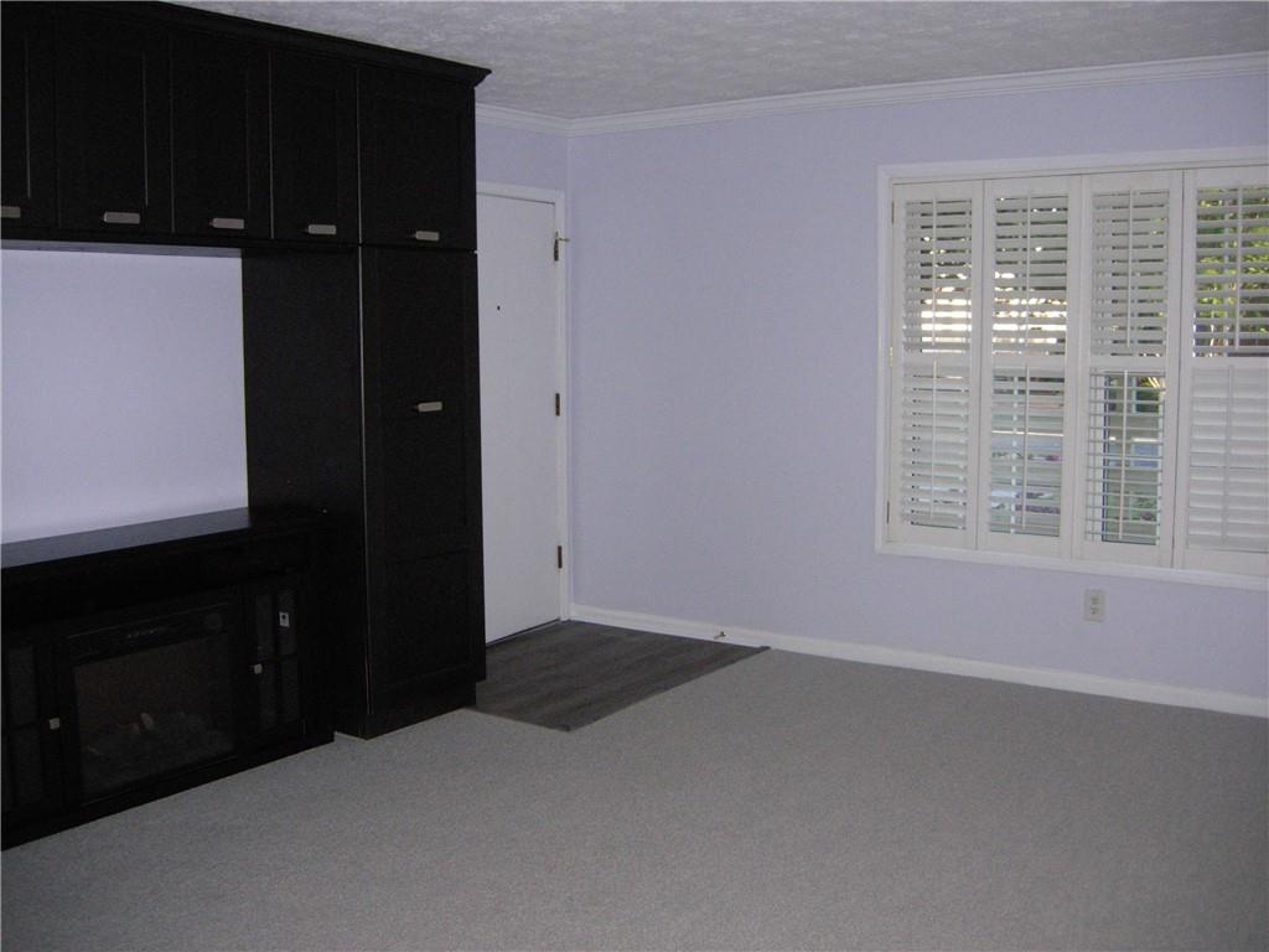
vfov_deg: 39.7
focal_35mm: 36
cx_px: 634
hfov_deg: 51.4
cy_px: 476
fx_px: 1320
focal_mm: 7.5
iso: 200
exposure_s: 1/128
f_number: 2.7
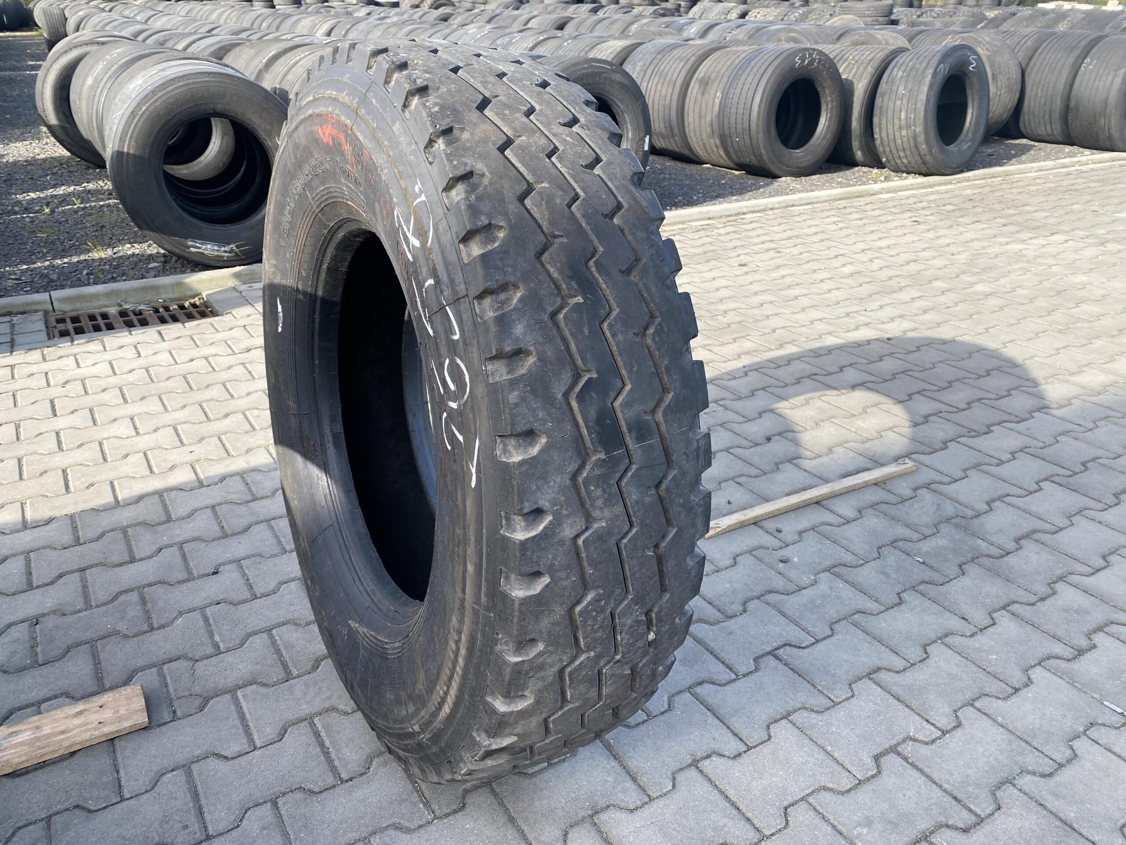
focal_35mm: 26
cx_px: 563
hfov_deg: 67.3
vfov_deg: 53.1
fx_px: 846
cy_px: 422
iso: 32
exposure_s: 1/637
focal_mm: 4.25
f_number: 1.8
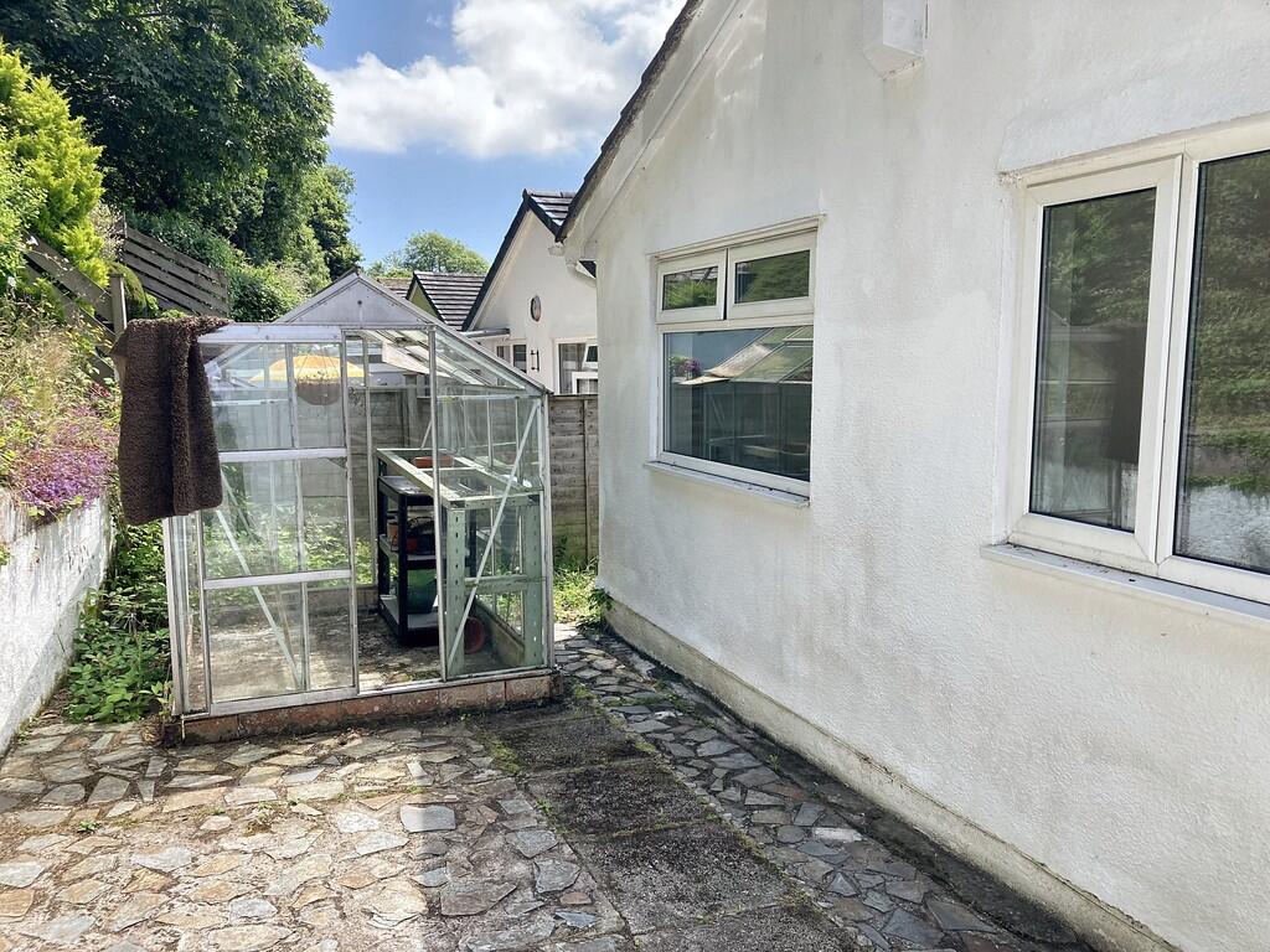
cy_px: 476
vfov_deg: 49.7
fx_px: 1027
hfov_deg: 63.4
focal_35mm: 28
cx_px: 635
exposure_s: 1/783
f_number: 1.8
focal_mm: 4
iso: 20
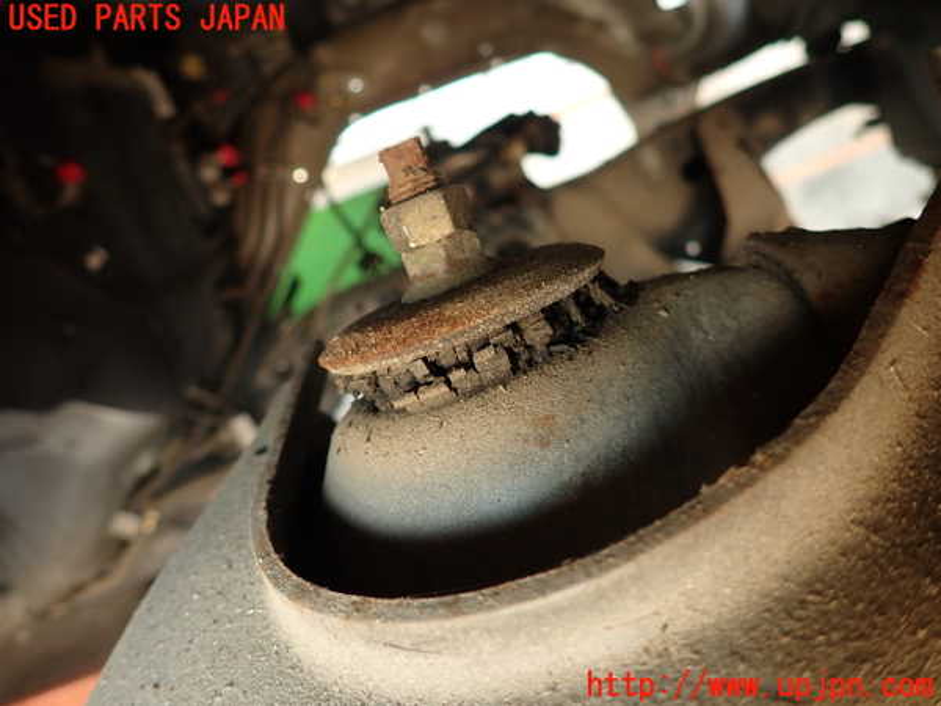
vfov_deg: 54.9
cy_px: 353
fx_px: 680
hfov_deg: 69.4
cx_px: 470
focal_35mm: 25
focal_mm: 4.5
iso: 200
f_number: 2
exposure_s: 1/40
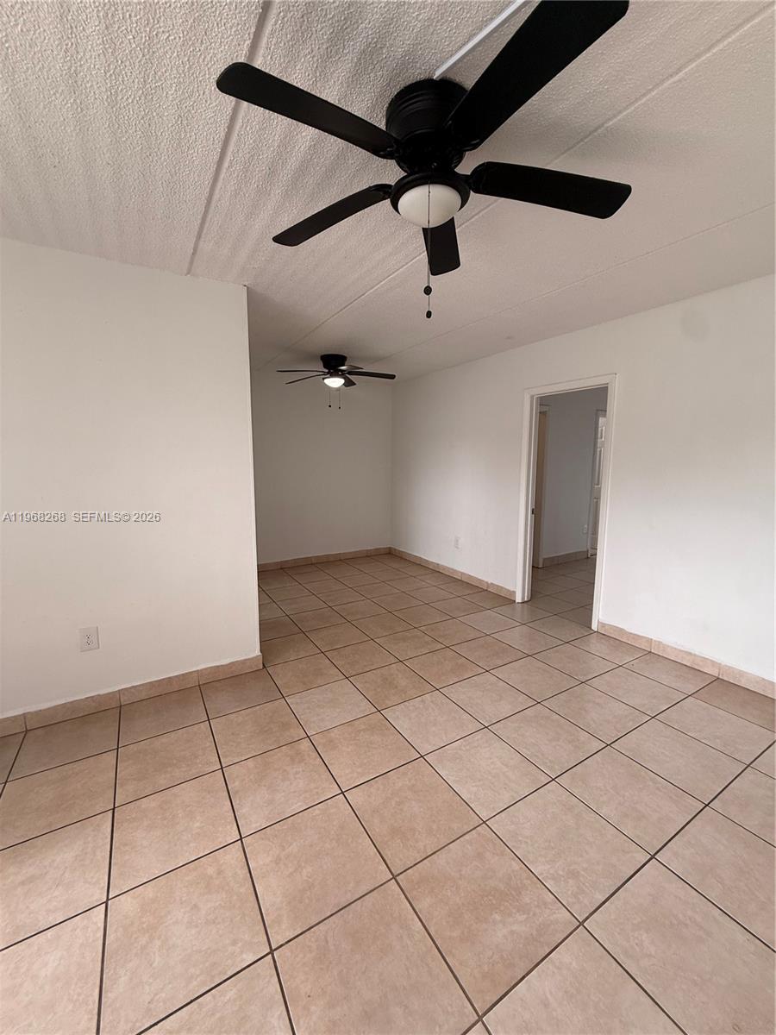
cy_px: 518
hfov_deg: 85.7
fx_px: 418
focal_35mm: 14
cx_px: 388
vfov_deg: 102.1
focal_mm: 2.22
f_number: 2.2
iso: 100
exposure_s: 1/99
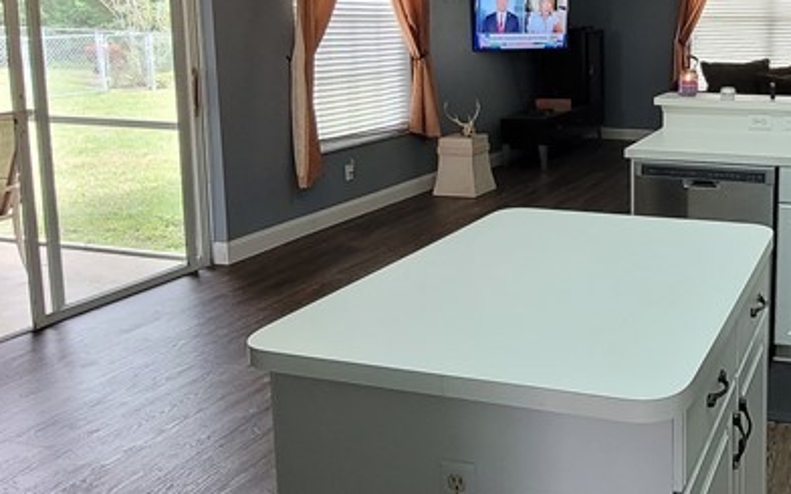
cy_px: 119
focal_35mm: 36
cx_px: 668
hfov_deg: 49.7
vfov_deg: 34.5
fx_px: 776
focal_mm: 1.74
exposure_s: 1/60
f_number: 2.2
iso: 125
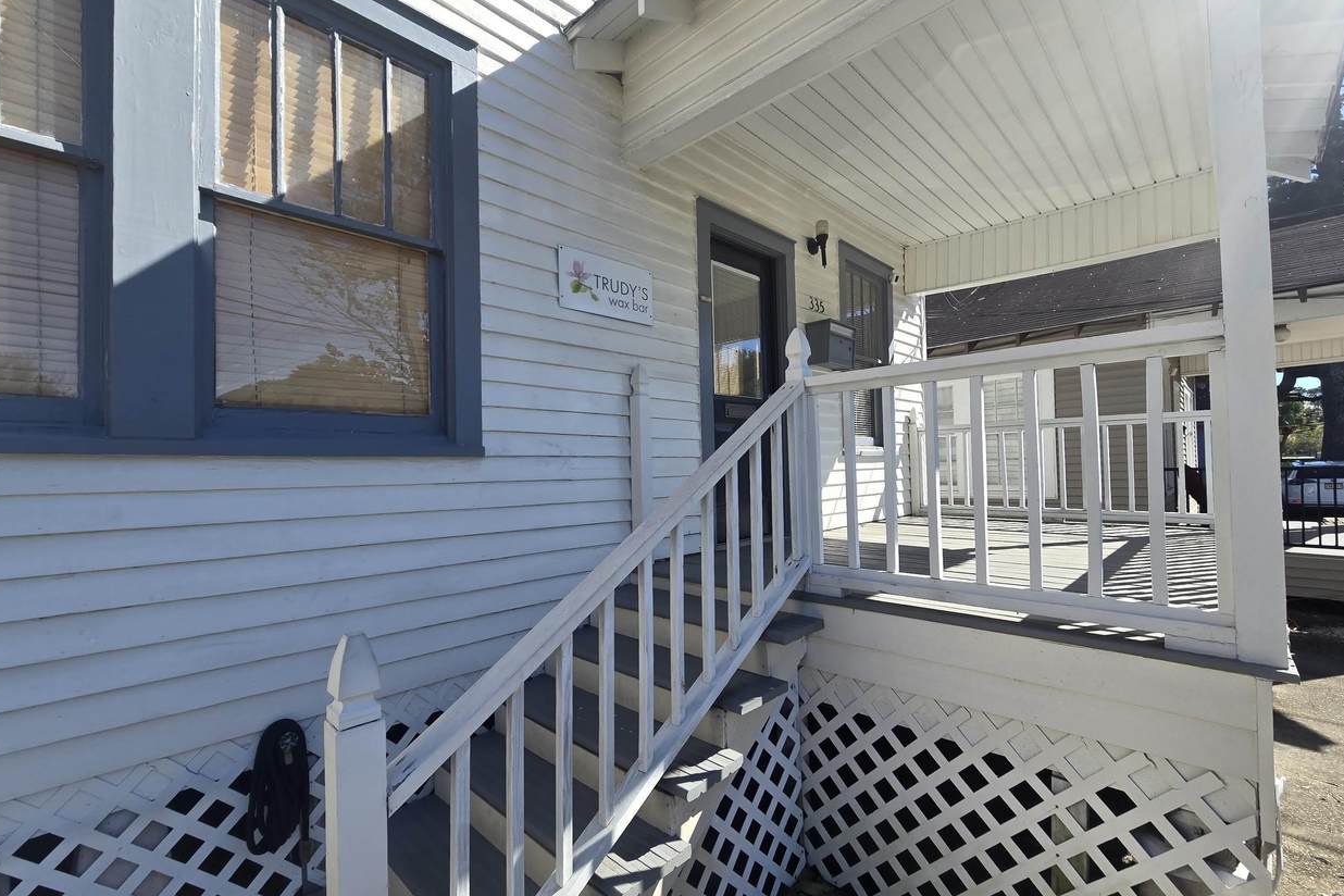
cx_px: 682
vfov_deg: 81.2
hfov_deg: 104.2
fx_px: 523
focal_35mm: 14
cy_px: 461
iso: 50
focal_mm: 2.2
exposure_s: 1/1380
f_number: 2.2
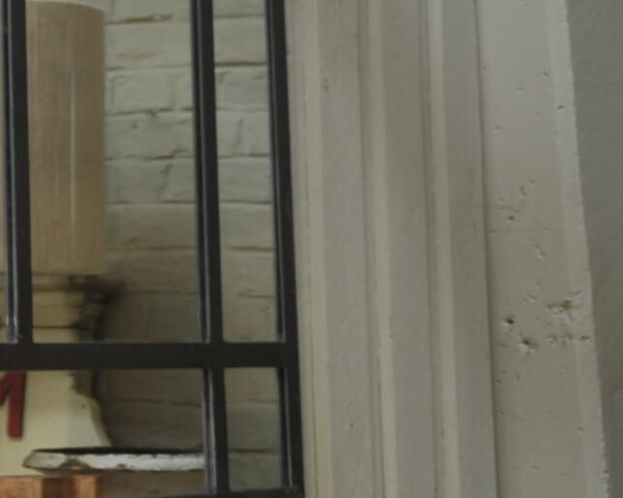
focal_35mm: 167
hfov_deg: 10.9
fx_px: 3079
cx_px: -464
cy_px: -146
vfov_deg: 9.1
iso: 200
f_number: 3.2
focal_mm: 36
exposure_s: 1/50
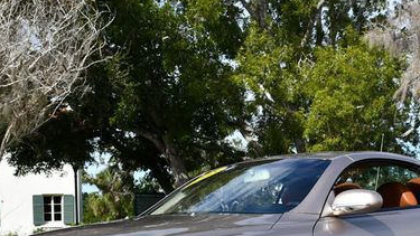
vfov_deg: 13.9
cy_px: 218
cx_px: 245
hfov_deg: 24.7
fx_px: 958
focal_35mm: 86
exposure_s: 1/320
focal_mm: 24
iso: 100
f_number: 9
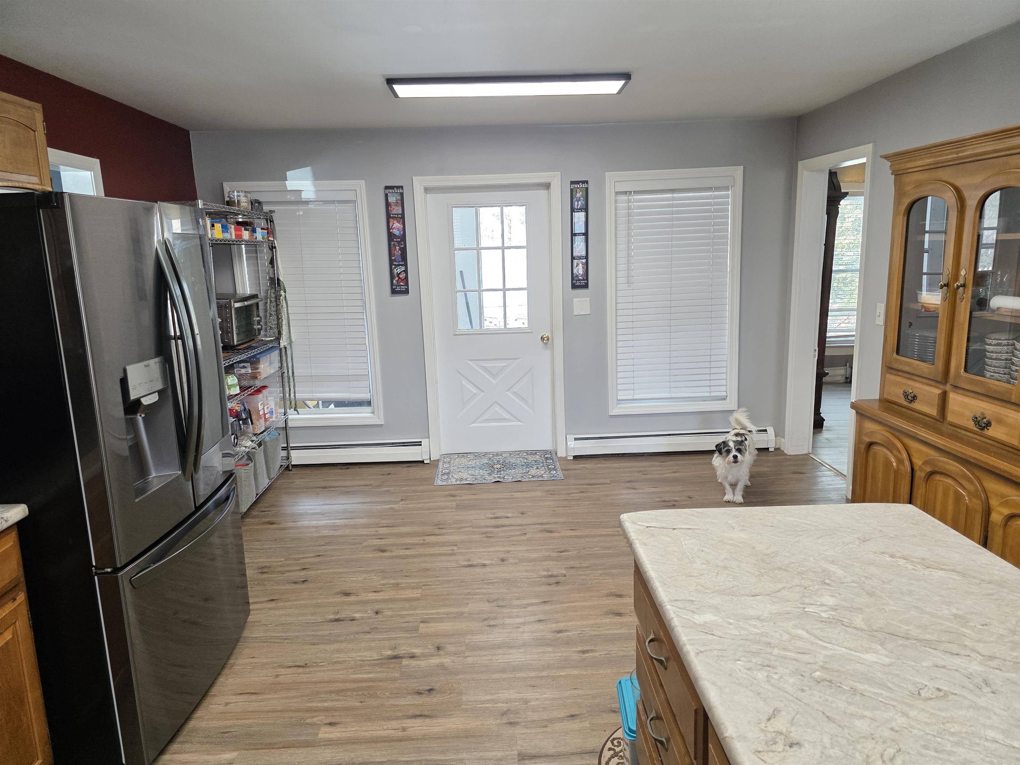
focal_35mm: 23
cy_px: 382
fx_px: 678
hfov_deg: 73.9
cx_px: 510
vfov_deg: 58.9
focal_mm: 6.3
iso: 200
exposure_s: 1/180
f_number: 1.7
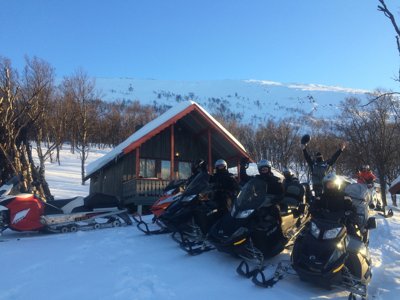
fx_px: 335
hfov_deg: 61.7
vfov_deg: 48.2
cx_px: 200
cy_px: 150
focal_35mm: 29
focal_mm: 4.15
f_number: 2.2
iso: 32
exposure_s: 1/494
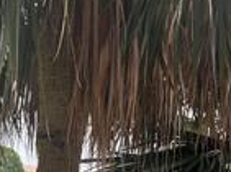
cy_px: 195
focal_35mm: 74
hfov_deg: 26.4
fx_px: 493
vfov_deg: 18.9
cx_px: 103
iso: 50
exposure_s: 1/526
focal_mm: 5.7
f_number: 1.5
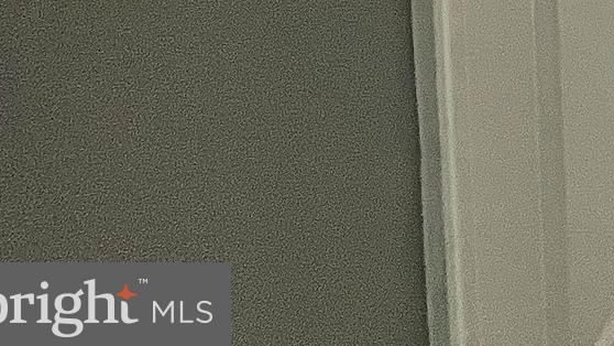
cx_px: 1083
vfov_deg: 14.5
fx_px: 847
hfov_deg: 23.0
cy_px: -494
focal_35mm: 52
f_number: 1.8
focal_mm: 1.6
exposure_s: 1/99
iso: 200
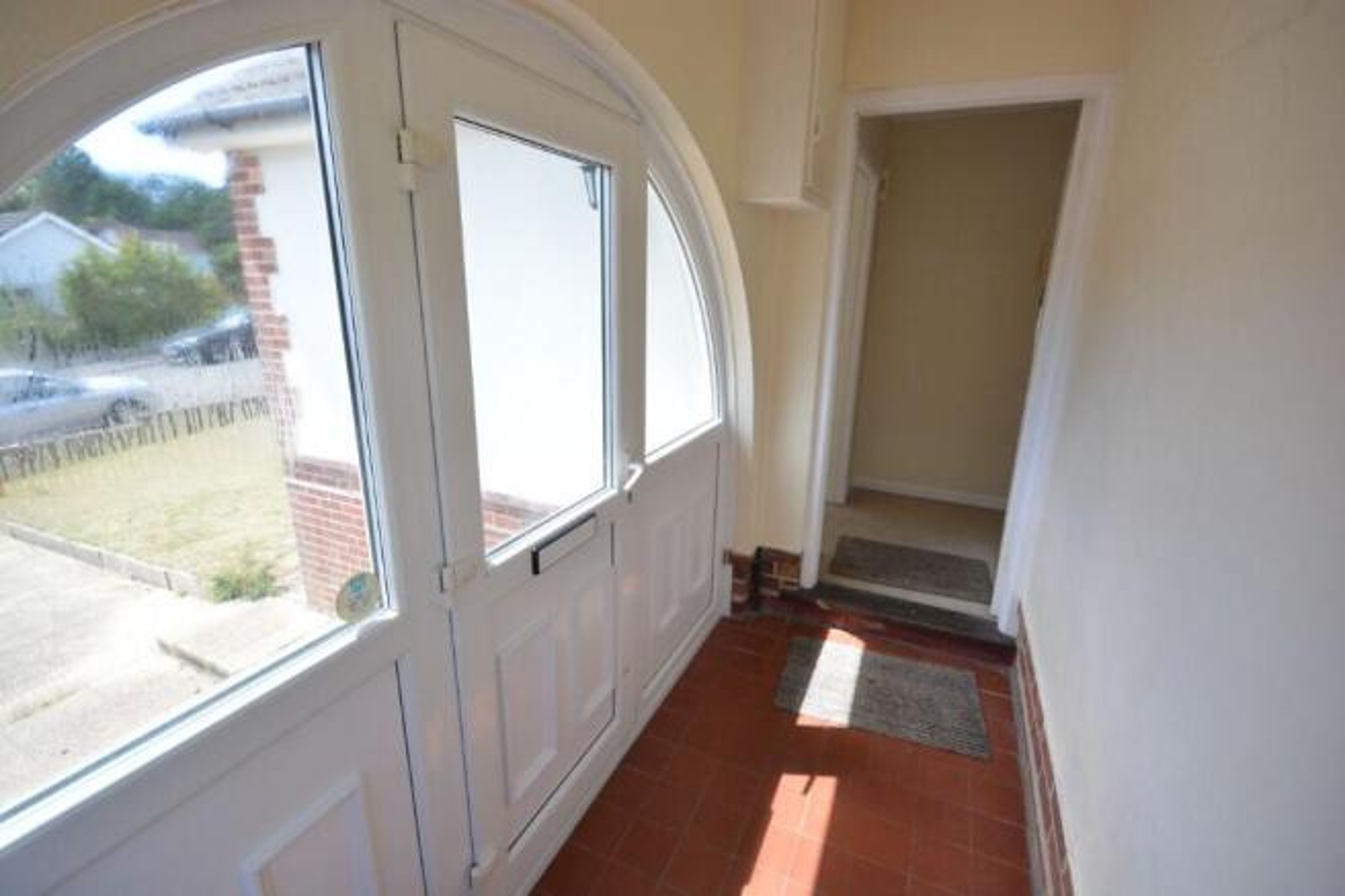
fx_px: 560
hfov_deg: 100.4
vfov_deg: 77.3
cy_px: 448
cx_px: 672
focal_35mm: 15
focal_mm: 10
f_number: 8
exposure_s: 1/200
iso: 400
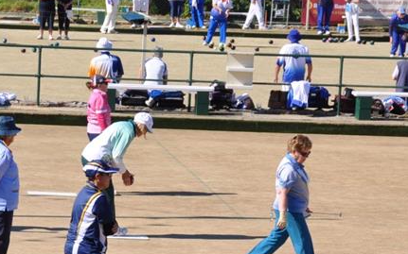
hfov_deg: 7.3
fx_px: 3190
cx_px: 43
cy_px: 238
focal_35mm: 287
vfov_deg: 4.6
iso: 200
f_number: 10
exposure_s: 1/400
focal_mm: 70
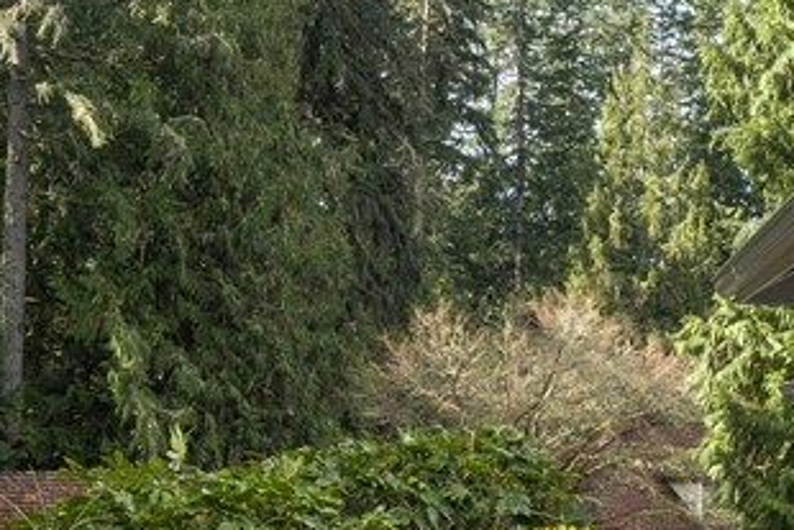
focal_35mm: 82
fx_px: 1809
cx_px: 516
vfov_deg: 16.5
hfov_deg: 24.7
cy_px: 454
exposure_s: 1/60
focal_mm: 10
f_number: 8
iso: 160
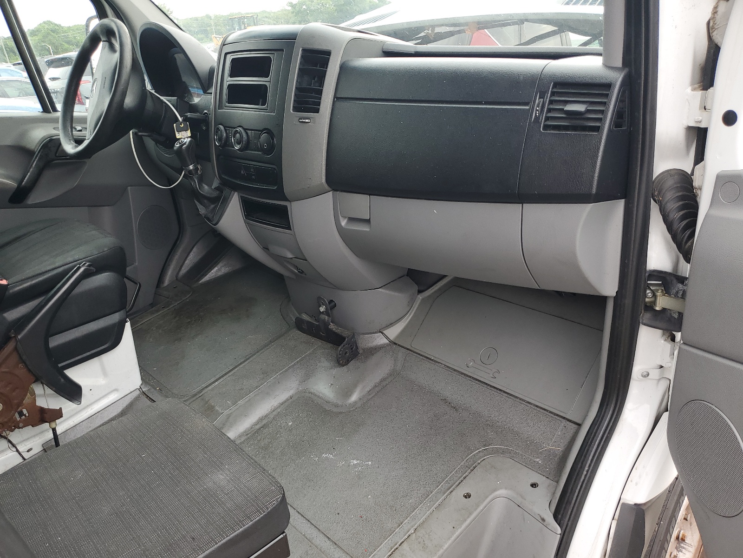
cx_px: 372
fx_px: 558
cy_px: 279
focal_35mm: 26
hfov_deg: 67.3
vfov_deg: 53.1
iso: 50
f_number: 1.5
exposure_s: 1/156
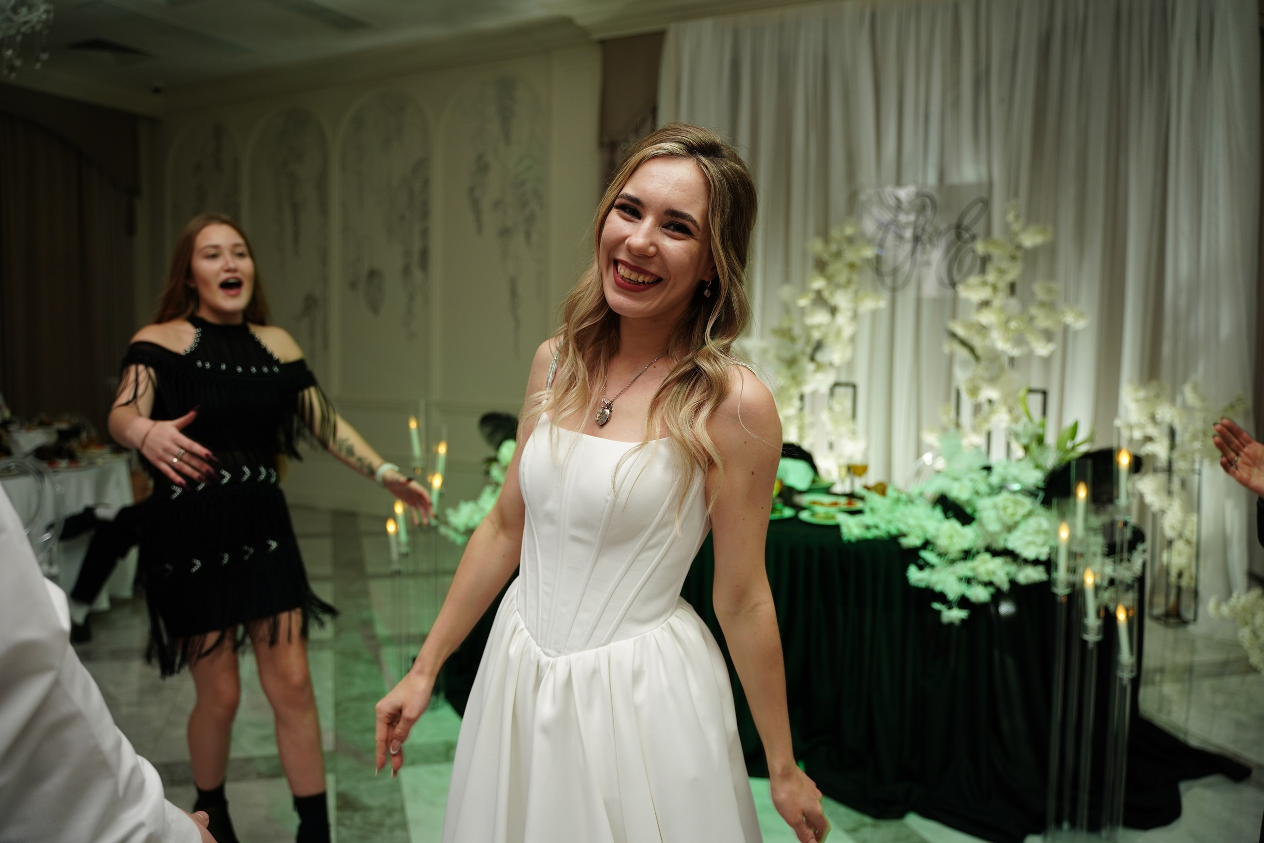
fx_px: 983
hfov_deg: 65.5
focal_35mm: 28
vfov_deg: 46.4
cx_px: 632
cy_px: 422
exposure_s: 1/100
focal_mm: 28
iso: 400
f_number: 2.8
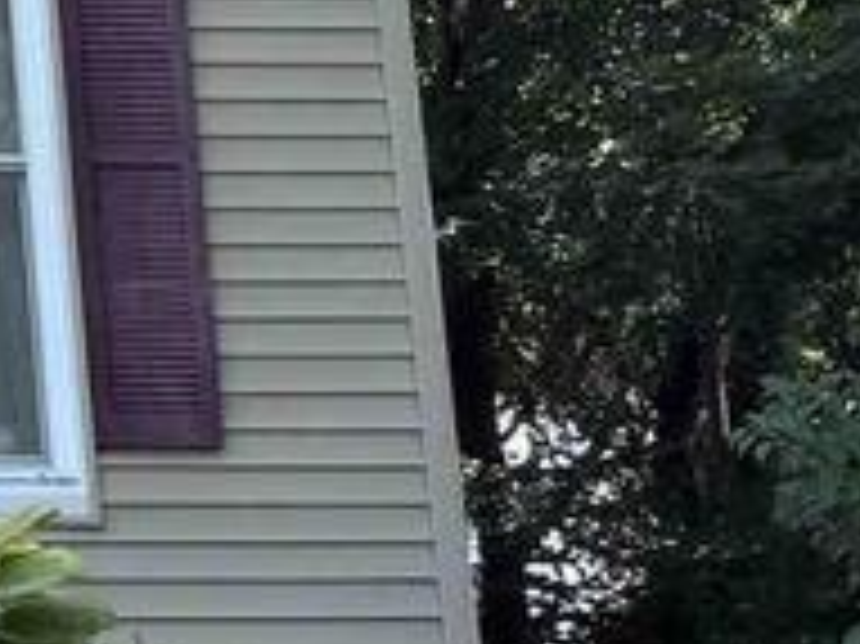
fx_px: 4866
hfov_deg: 9.6
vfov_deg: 7.5
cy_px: 9
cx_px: -639
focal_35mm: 196
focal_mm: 5.96
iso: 50
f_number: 1.6
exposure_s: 1/1064
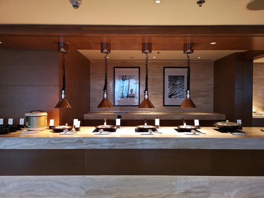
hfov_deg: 65.3
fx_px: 206
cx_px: 132
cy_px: 99
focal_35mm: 27
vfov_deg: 51.4
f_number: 1.8
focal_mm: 3.95
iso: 250
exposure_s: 1/100
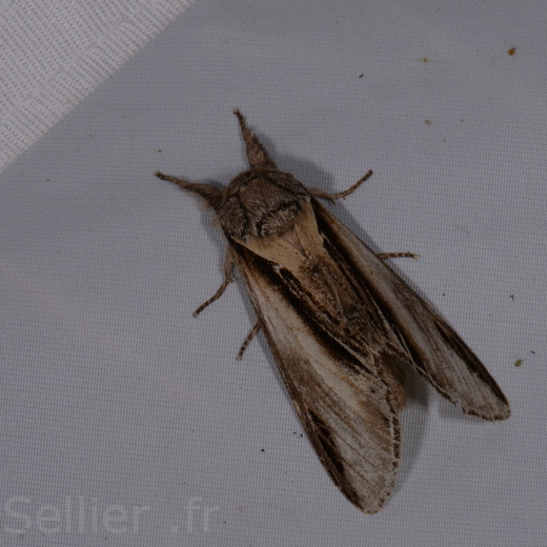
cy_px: 272
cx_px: 305
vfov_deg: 10.6
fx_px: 2944
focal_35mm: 165
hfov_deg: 10.6
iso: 100
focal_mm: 85
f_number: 32
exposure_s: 1/60
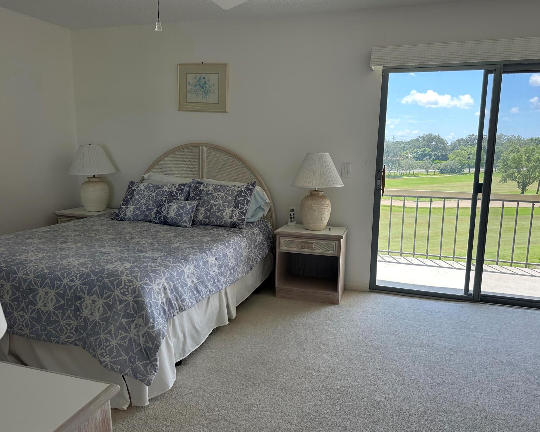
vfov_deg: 54.9
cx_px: 284
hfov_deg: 66.0
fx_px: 416
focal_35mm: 26
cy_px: 218
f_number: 1.78
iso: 80
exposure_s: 1/718
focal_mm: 6.86
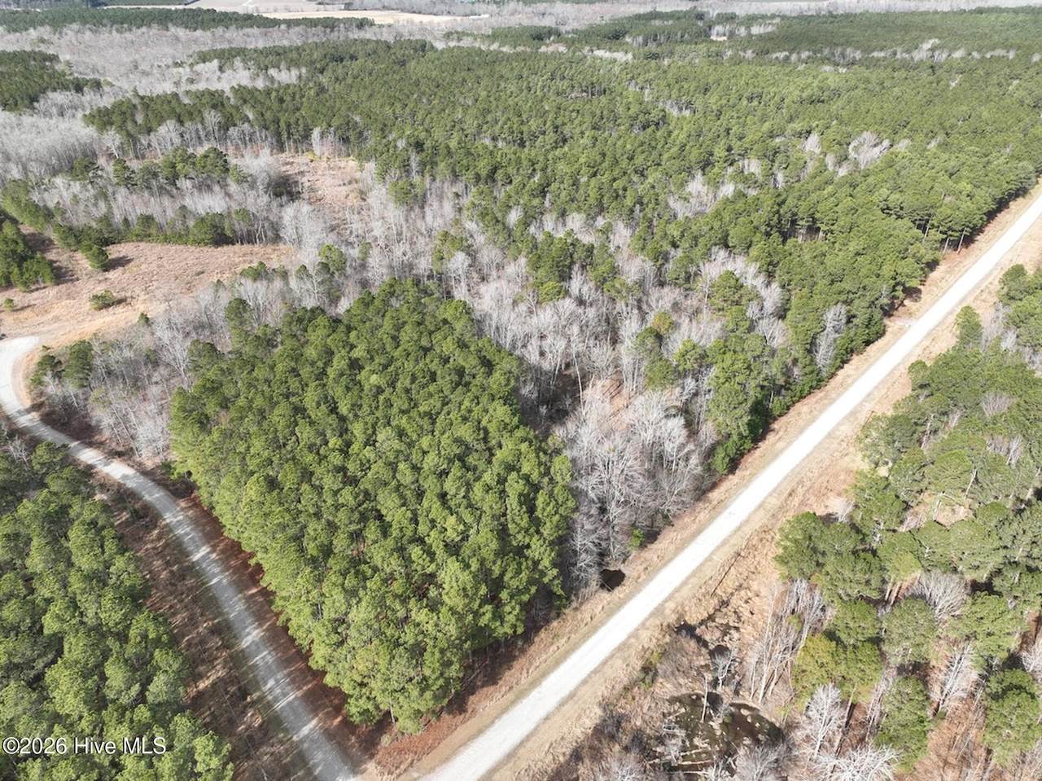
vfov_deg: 56.8
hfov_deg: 71.6
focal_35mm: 24
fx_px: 722
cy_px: 390
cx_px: 521
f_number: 2.8
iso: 100
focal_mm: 12.29
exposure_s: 1/1000
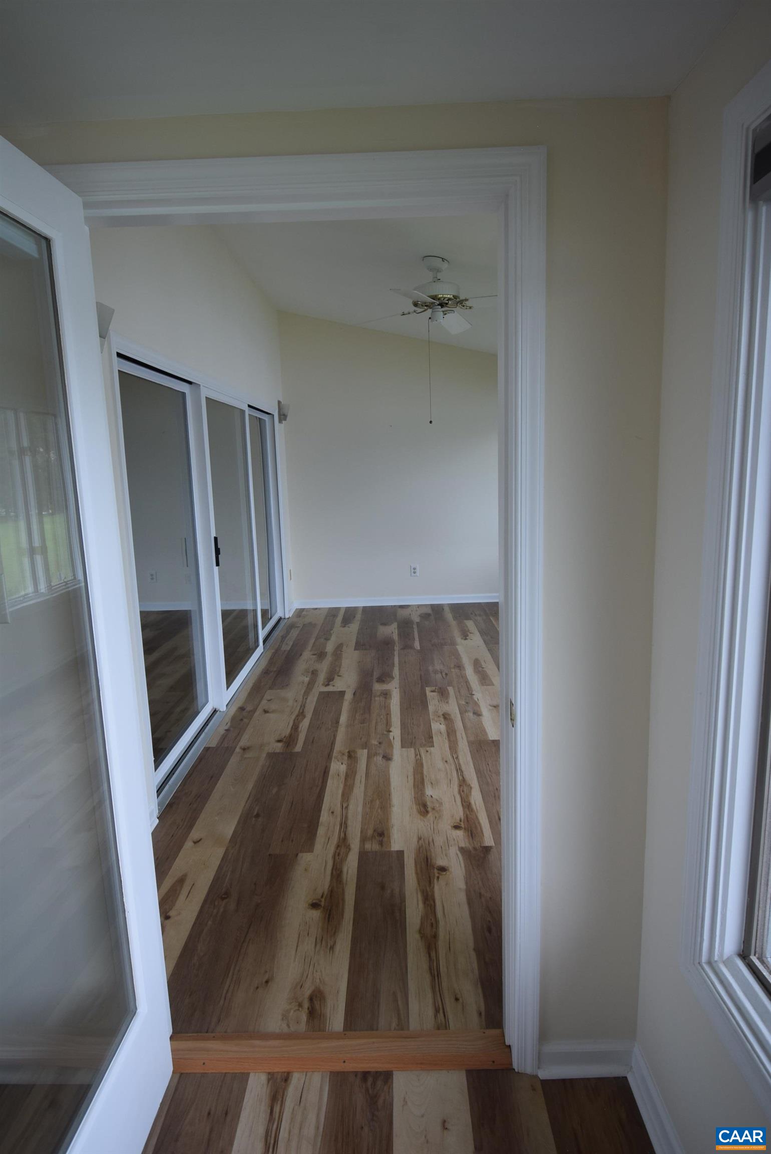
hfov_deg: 63.3
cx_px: 386
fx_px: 625
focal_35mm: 20
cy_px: 577
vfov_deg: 85.4
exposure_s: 1/125
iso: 400
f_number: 5.6
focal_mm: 13
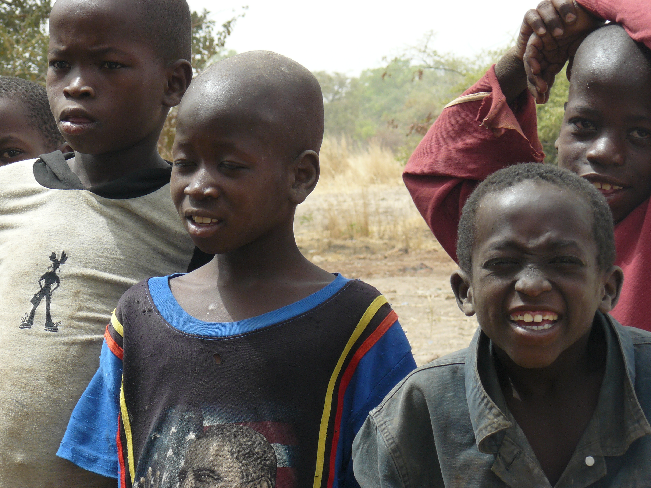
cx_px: 326
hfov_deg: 13.7
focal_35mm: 144
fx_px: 2708
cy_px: 244
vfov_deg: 10.3
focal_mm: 24.1
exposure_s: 1/250
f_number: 5
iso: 100
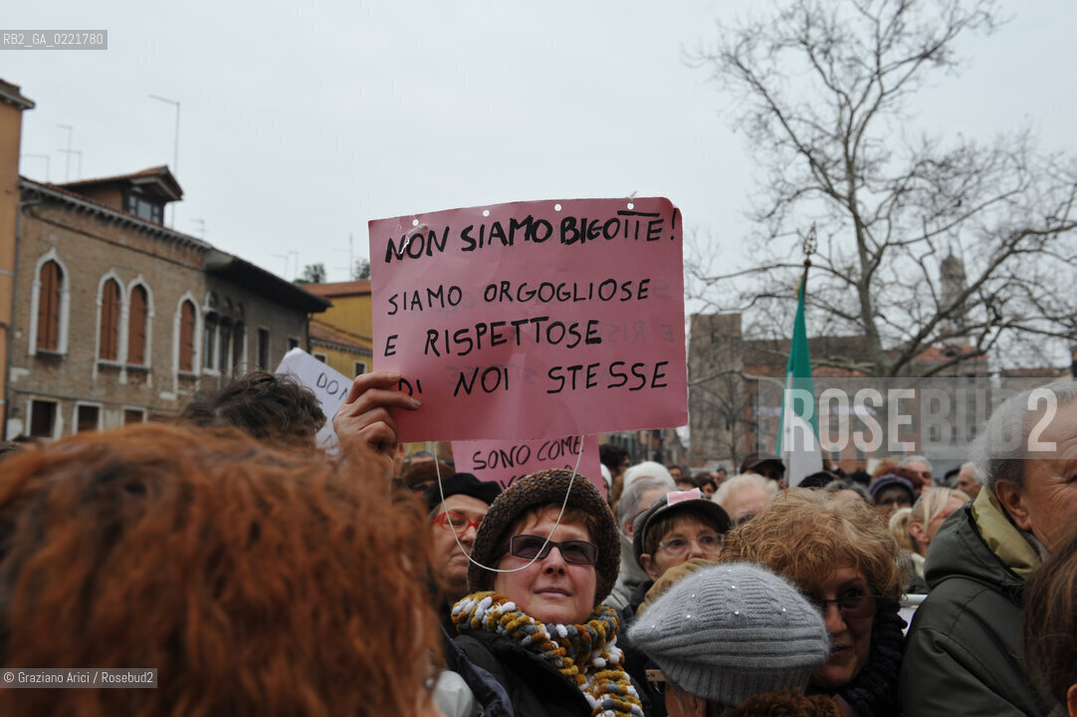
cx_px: 538
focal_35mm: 35
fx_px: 1046
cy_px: 358
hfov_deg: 54.5
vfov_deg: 37.8
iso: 400
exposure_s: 1/320
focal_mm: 35
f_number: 9
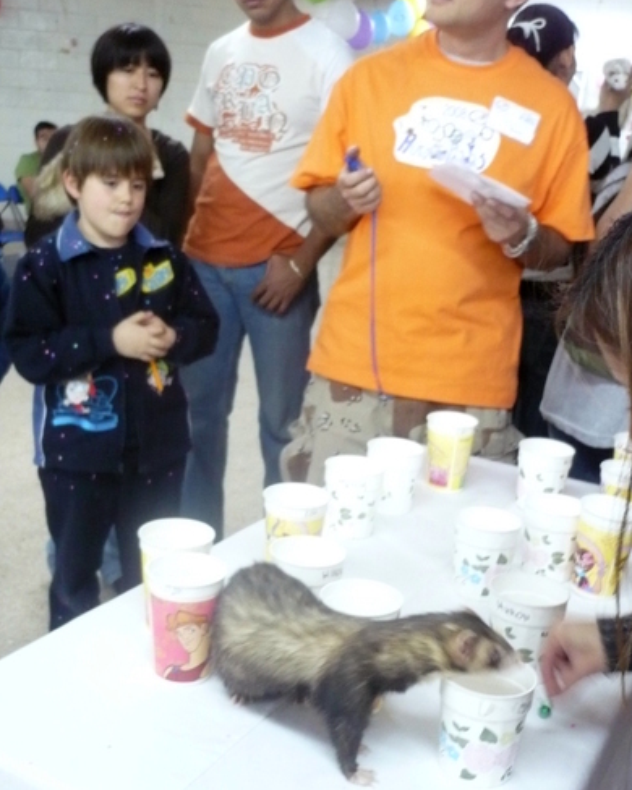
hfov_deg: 35.7
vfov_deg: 43.7
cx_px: 308
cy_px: 450
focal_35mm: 42
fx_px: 983
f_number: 2.8
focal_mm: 5.8
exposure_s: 1/13
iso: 400
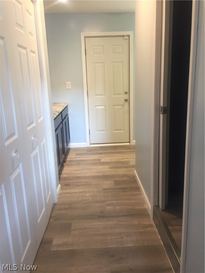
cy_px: 136
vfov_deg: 61.7
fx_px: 229
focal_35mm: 29
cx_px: 102
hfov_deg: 48.2
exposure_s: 1/15
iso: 64
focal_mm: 4.15
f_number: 2.2
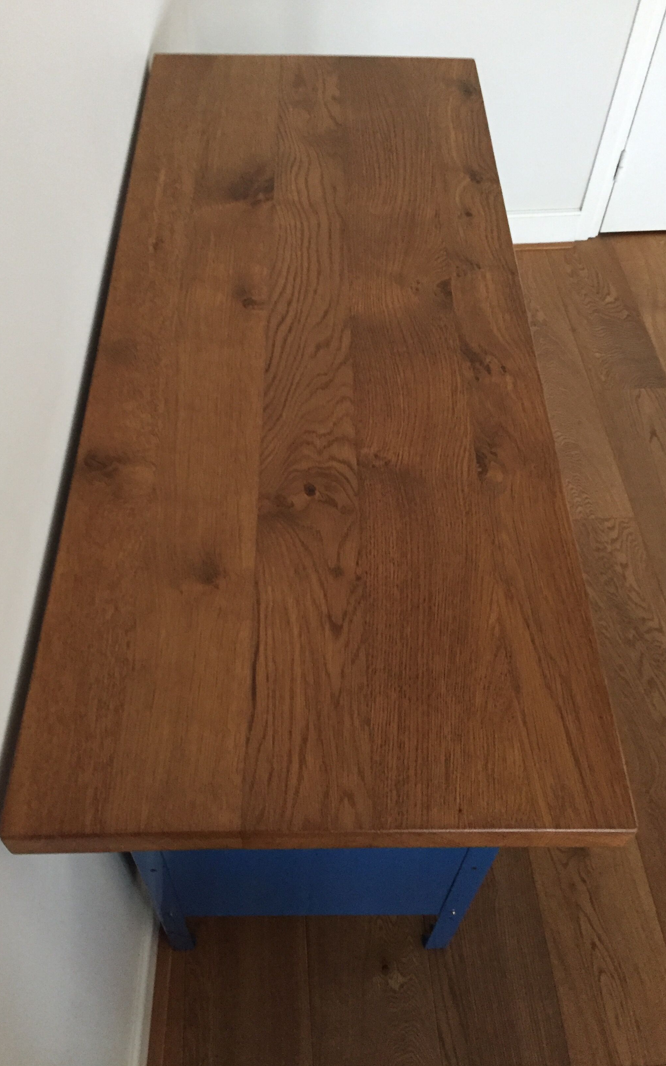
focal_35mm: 31
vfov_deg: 61.2
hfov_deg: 40.6
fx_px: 900
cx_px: 327
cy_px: 532
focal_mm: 4.15
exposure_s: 1/17
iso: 250
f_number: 2.2
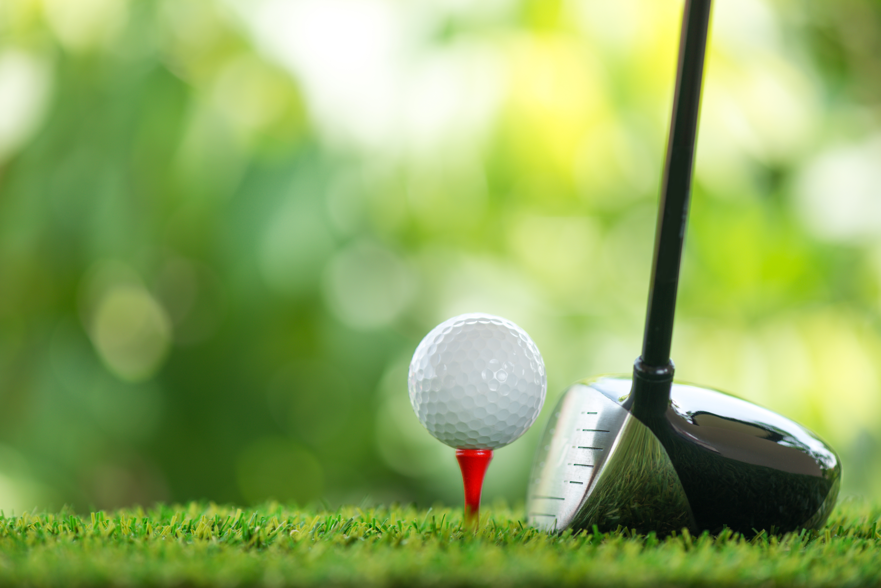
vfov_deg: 13.1
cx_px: 440
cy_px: 294
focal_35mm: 105
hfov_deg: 19.4
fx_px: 2570
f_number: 4.5
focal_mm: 105
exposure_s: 1/250
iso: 100
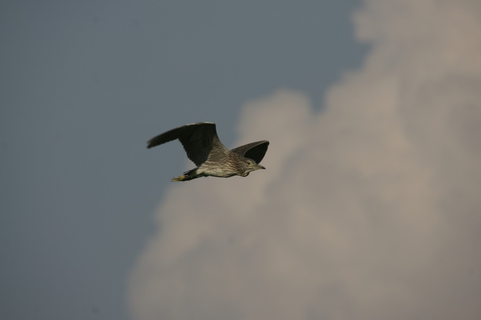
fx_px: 10017
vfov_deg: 1.8
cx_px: 240
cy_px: 160
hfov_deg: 2.8
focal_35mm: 750
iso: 200
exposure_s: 1/640
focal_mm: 500
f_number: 11
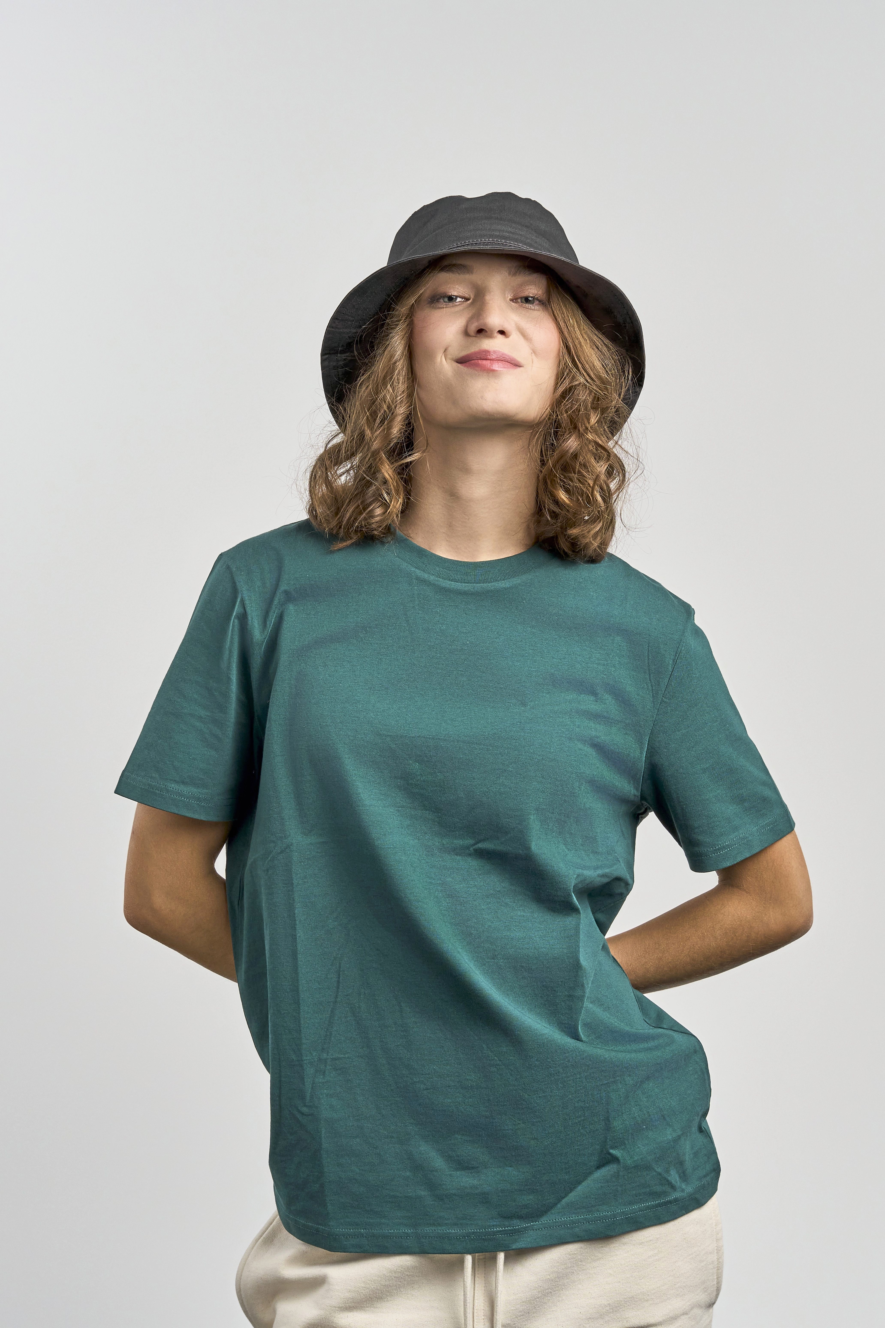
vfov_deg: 27.0
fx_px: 2765
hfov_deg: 18.2
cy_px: 664
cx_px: 442
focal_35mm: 75
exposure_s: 1/160
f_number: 9
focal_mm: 50
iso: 320
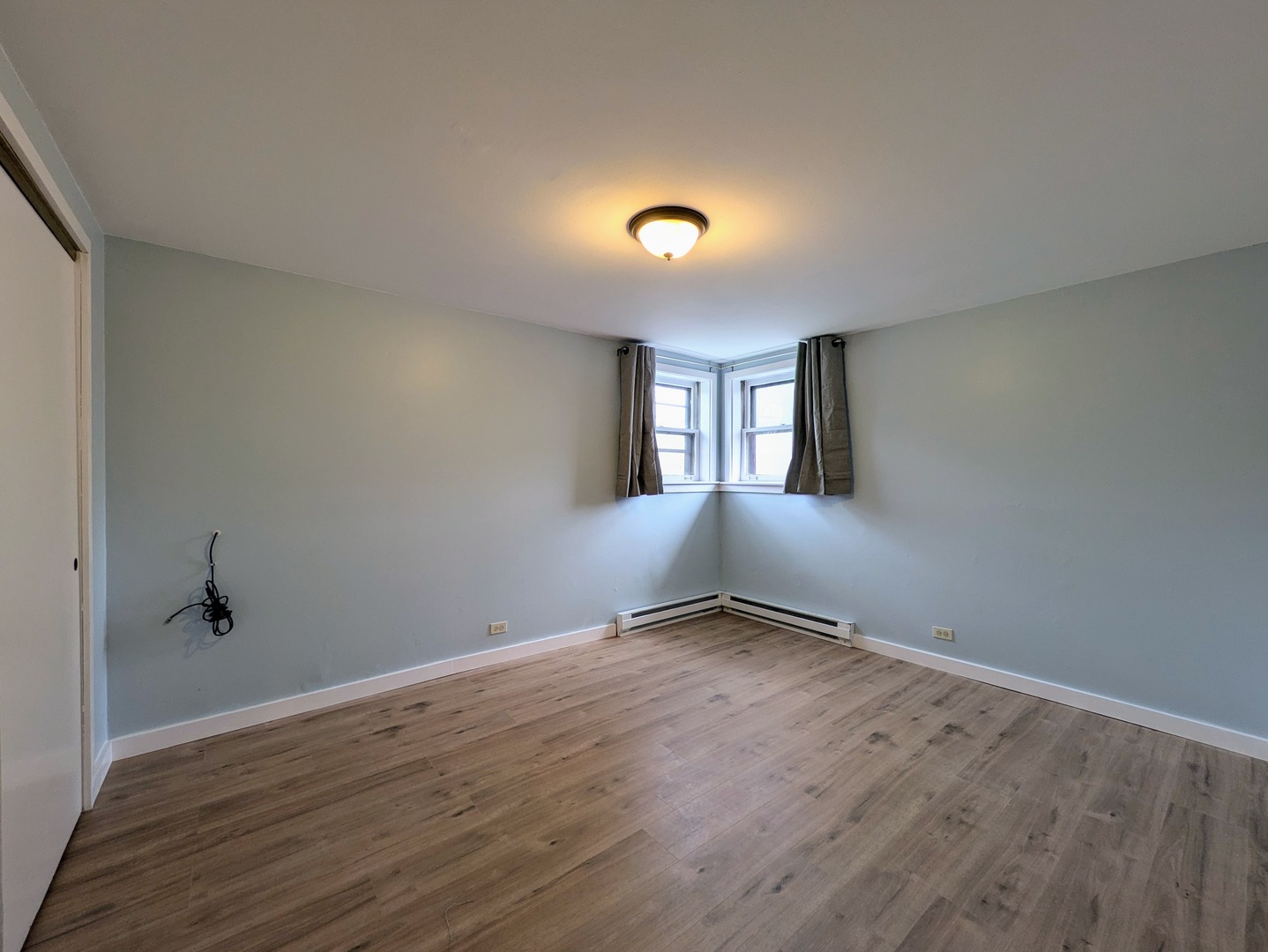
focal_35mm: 14
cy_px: 476
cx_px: 634
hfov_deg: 102.0
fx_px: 513
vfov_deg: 85.7
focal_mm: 1.83
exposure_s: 1/120
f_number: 2.2
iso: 65
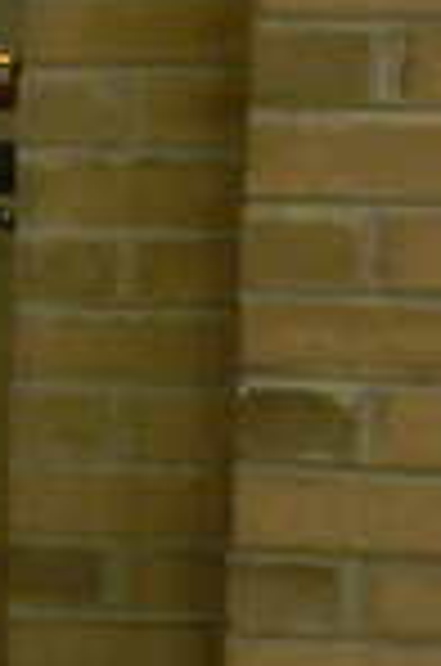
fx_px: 3729
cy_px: 531
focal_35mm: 202
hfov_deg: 6.4
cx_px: -639
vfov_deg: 10.2
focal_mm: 5
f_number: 3.5
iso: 219
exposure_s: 1/30
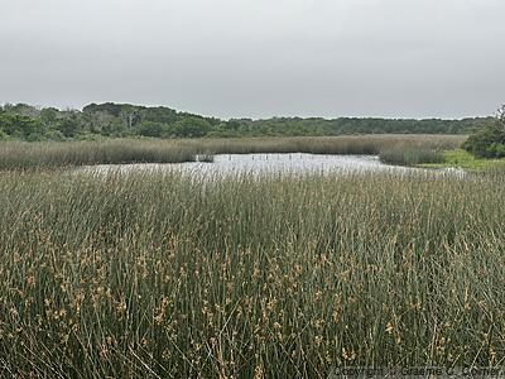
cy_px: 190
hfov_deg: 39.7
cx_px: 252
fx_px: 700
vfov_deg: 30.3
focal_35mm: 48
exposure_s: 1/389
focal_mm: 6.86
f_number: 1.78
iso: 64
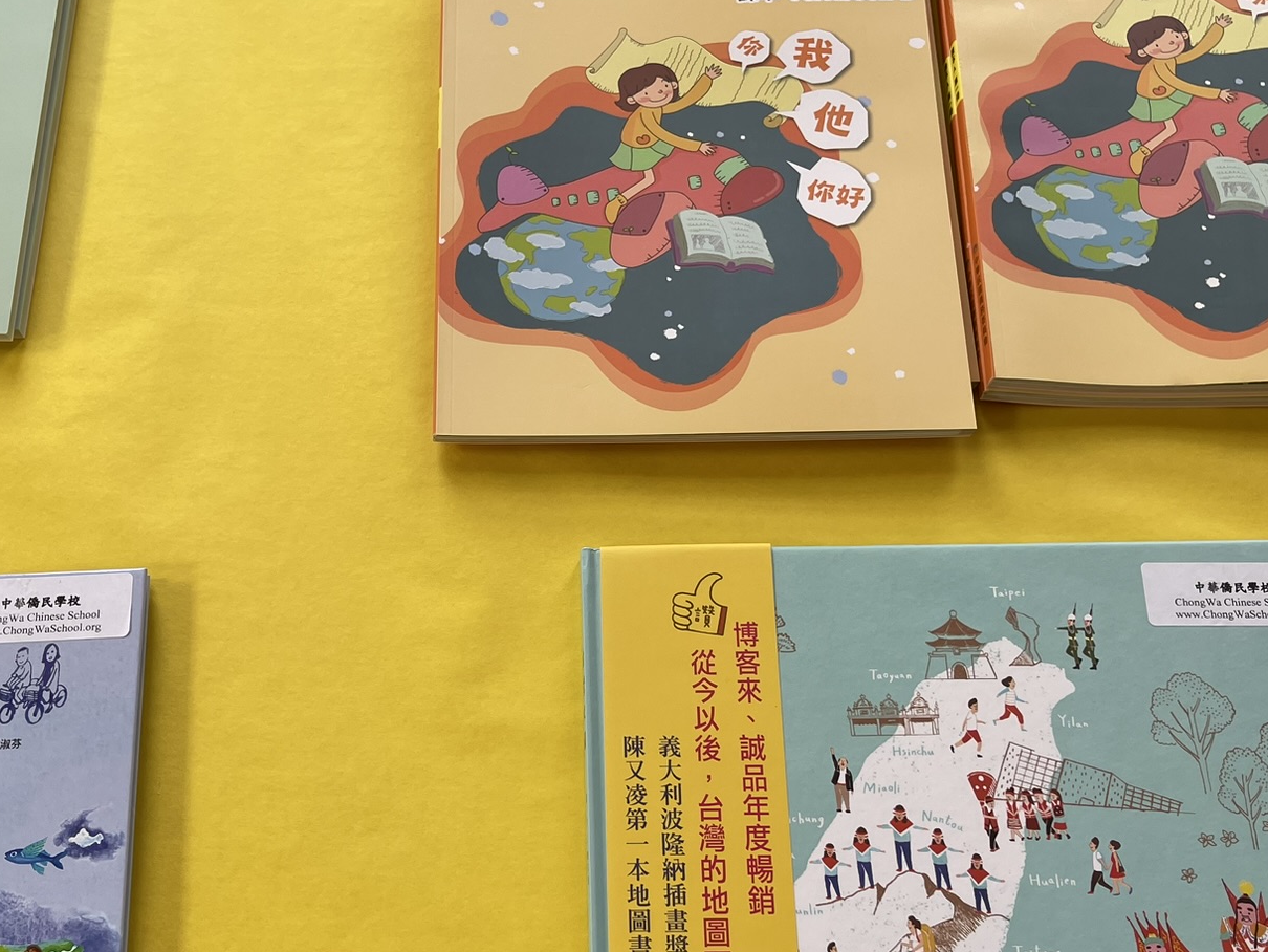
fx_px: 1612
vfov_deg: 32.8
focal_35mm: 44
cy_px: 567
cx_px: 573
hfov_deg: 42.9
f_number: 1.6
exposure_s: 1/276
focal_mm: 5.1
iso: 32
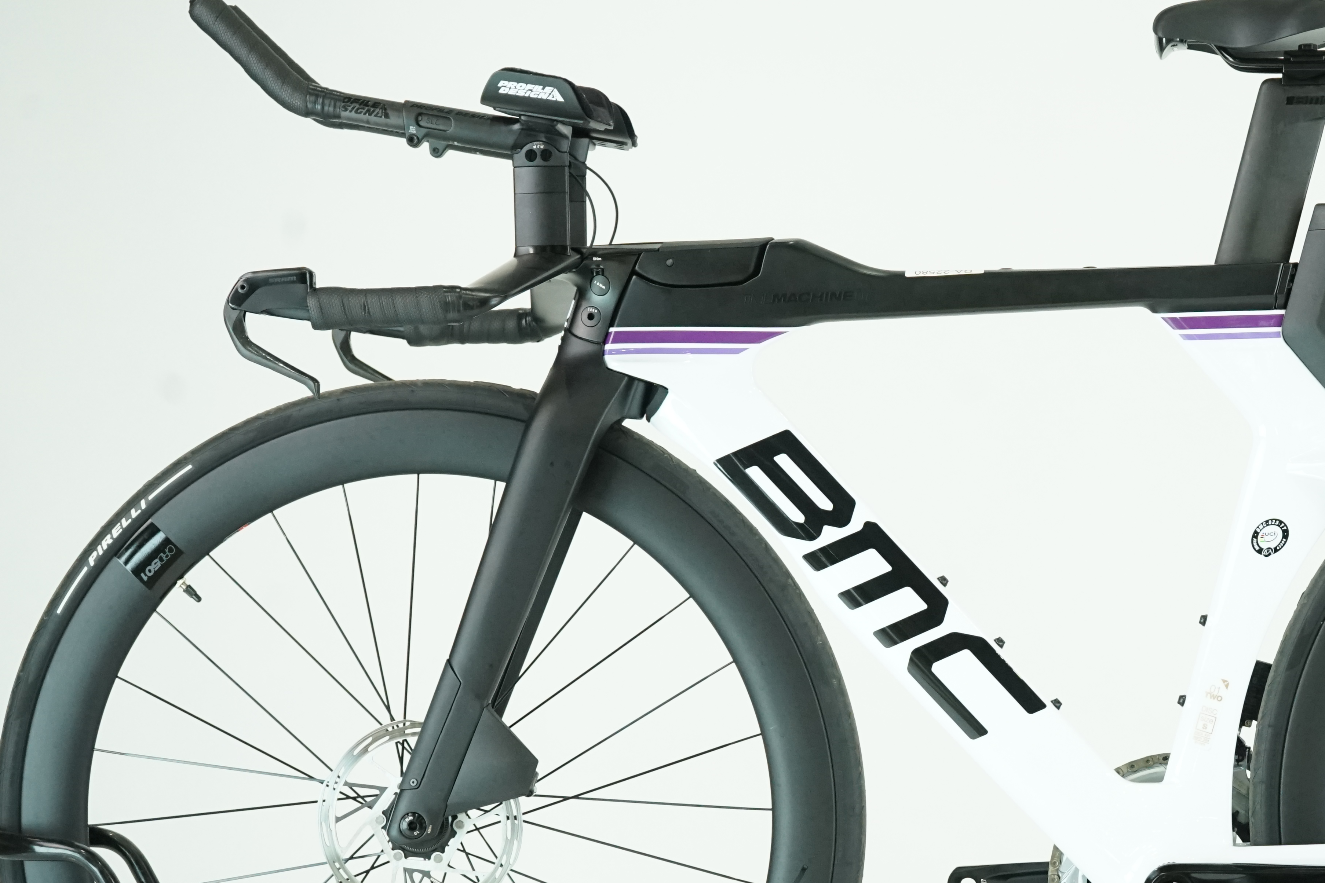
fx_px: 3791
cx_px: 1066
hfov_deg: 19.6
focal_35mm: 103
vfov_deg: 13.3
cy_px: 572
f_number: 6.3
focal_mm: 62
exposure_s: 1/200
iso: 2500
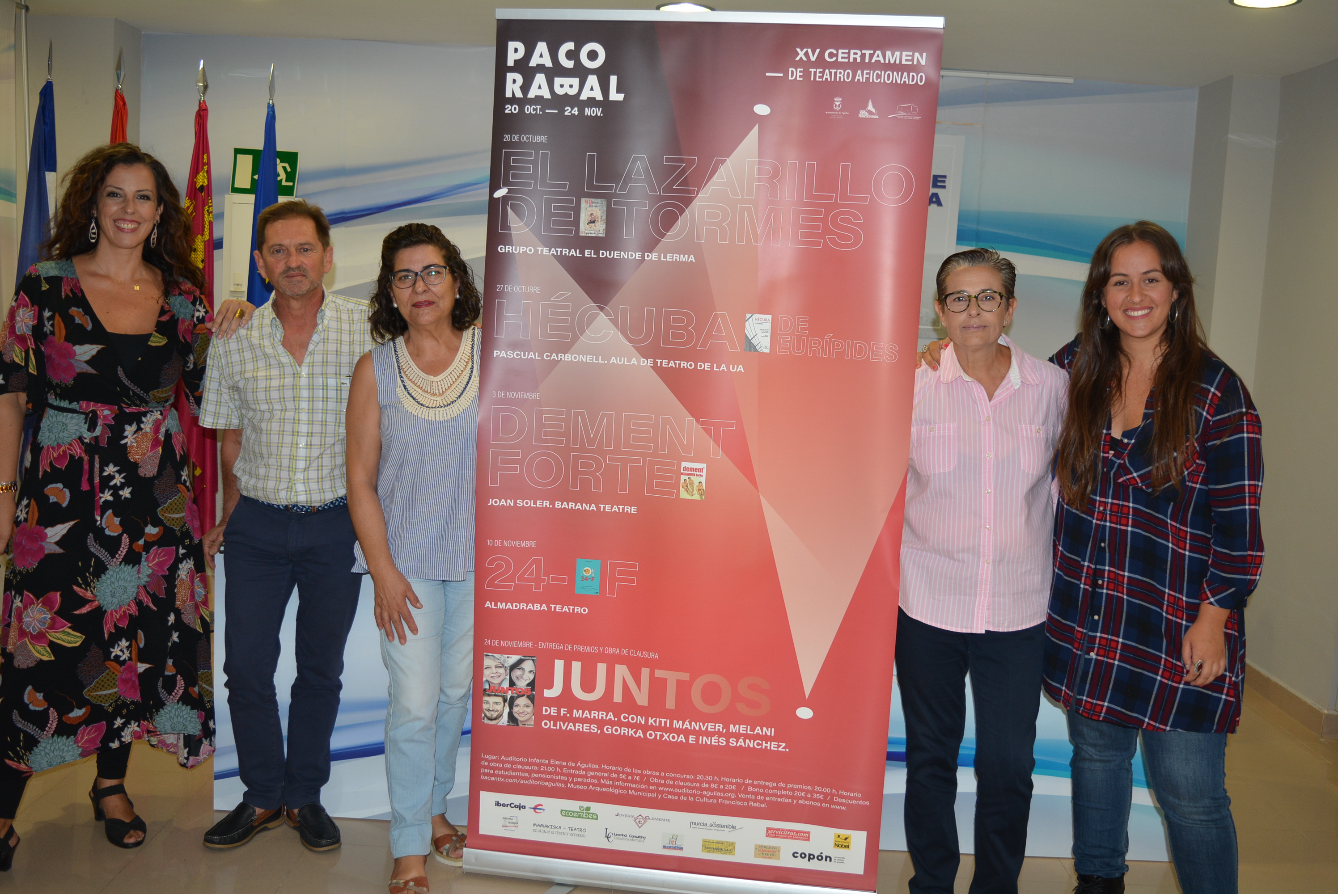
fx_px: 1283
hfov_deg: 55.1
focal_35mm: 34
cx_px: 669
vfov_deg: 38.4
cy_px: 447
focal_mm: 23
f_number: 4
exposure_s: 1/60
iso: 400
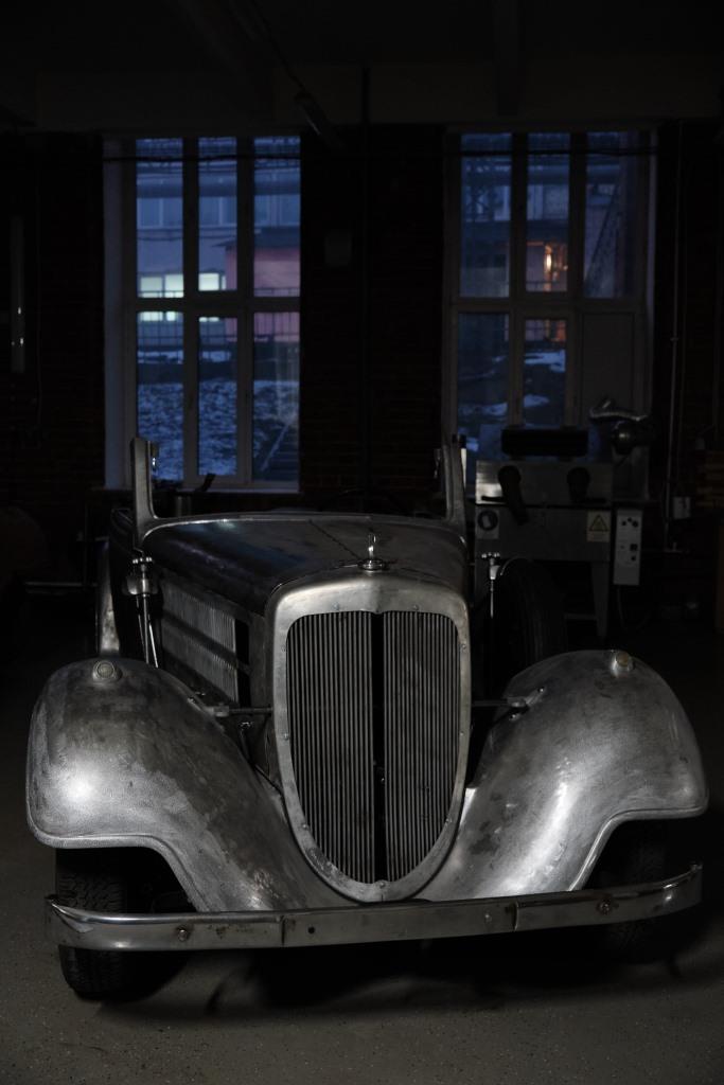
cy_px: 542
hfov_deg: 36.9
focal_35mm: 36
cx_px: 362
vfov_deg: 53.1
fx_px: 1086
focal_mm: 24.3
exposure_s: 1/30
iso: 1250
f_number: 3.6
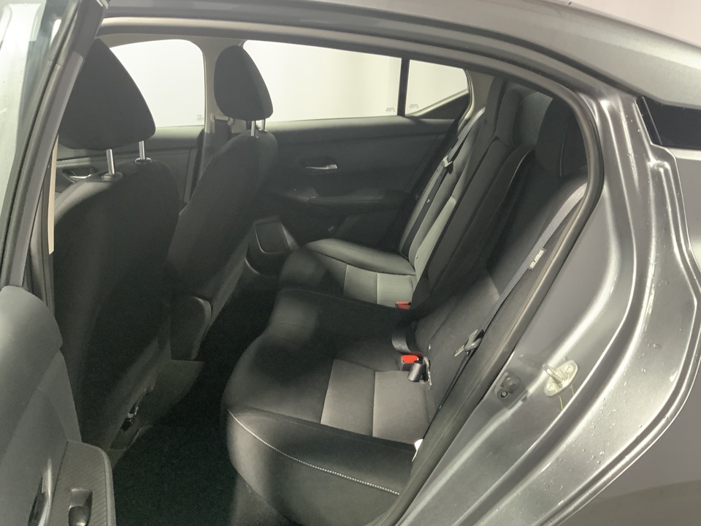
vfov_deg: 48.2
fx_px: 587
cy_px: 263
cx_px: 350
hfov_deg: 61.7
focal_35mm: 29
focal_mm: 3
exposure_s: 1/40
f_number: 1.8
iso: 250
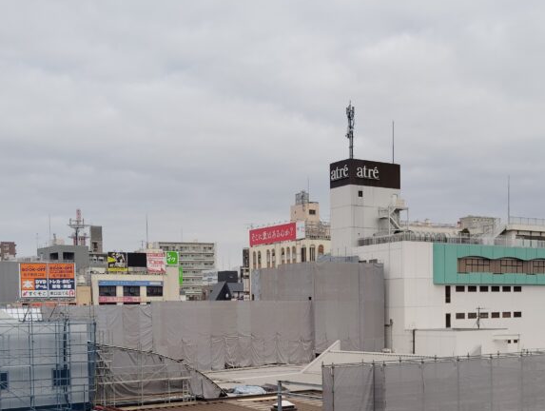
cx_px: 335
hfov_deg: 37.9
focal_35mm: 50
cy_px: 356
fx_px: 789
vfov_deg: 28.3
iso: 50
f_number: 1.8
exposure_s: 1/710
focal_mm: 4.22
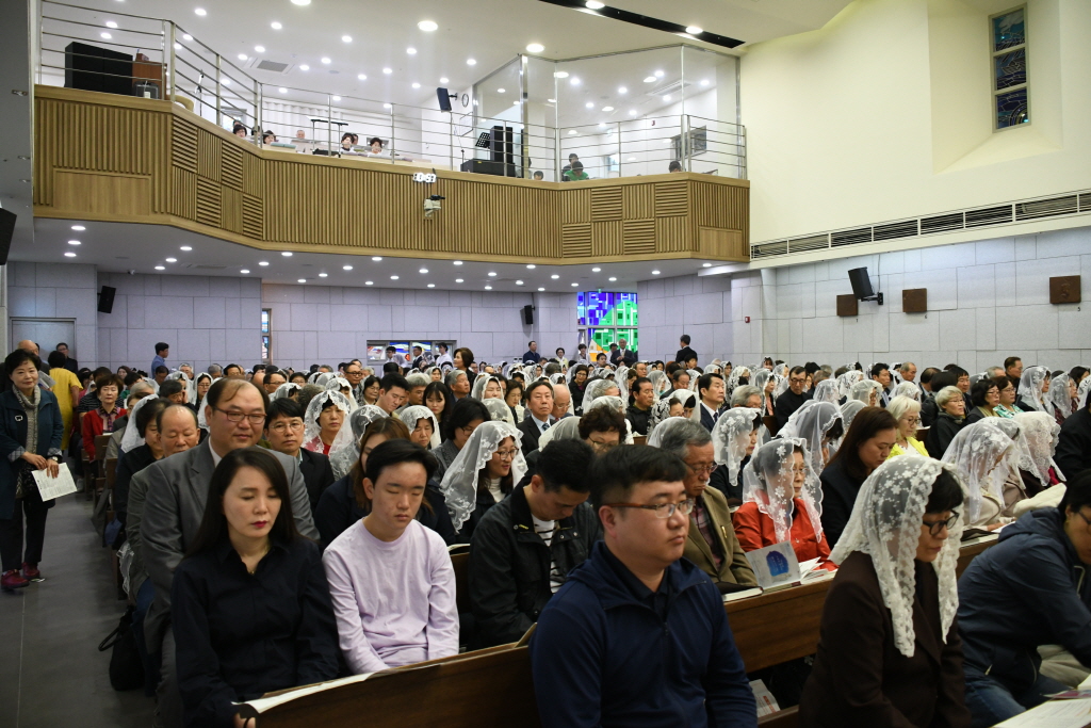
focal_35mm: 27
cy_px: 364
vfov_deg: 47.9
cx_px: 546
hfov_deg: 67.4
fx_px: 818
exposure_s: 1/80
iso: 1250
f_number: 3.5
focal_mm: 18
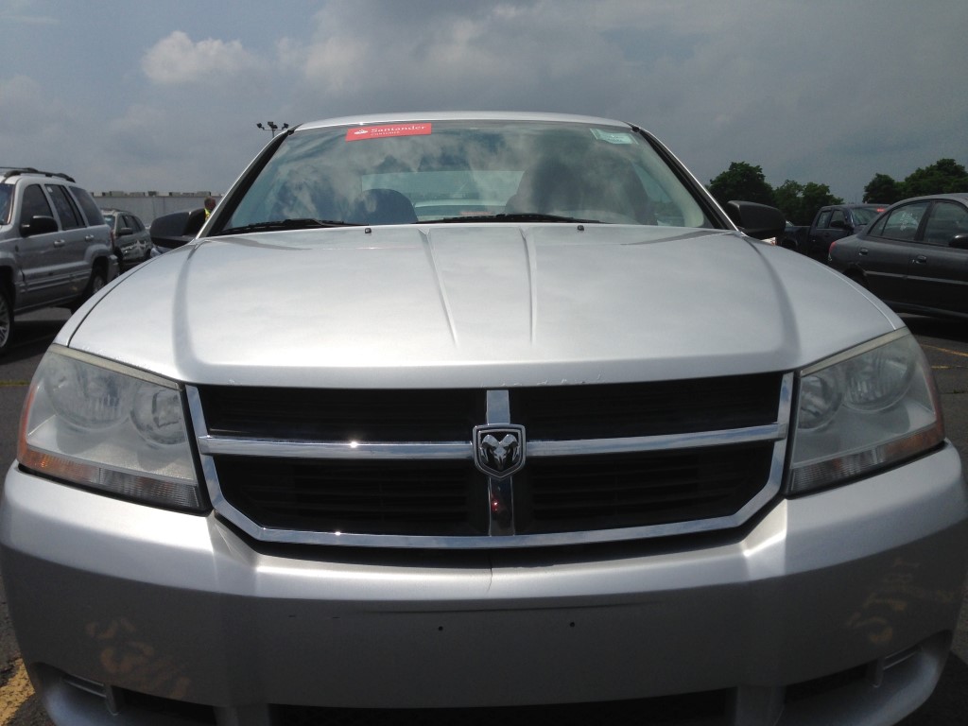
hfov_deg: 55.4
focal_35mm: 33
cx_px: 484
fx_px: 923
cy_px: 363
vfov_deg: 42.9
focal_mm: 4.12
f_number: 2.4
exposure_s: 1/6024
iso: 50
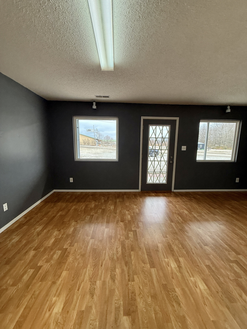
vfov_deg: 102.1
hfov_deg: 85.7
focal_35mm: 14
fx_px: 133
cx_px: 124
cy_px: 164
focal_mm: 2.22
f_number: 2.2
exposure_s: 1/120
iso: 200
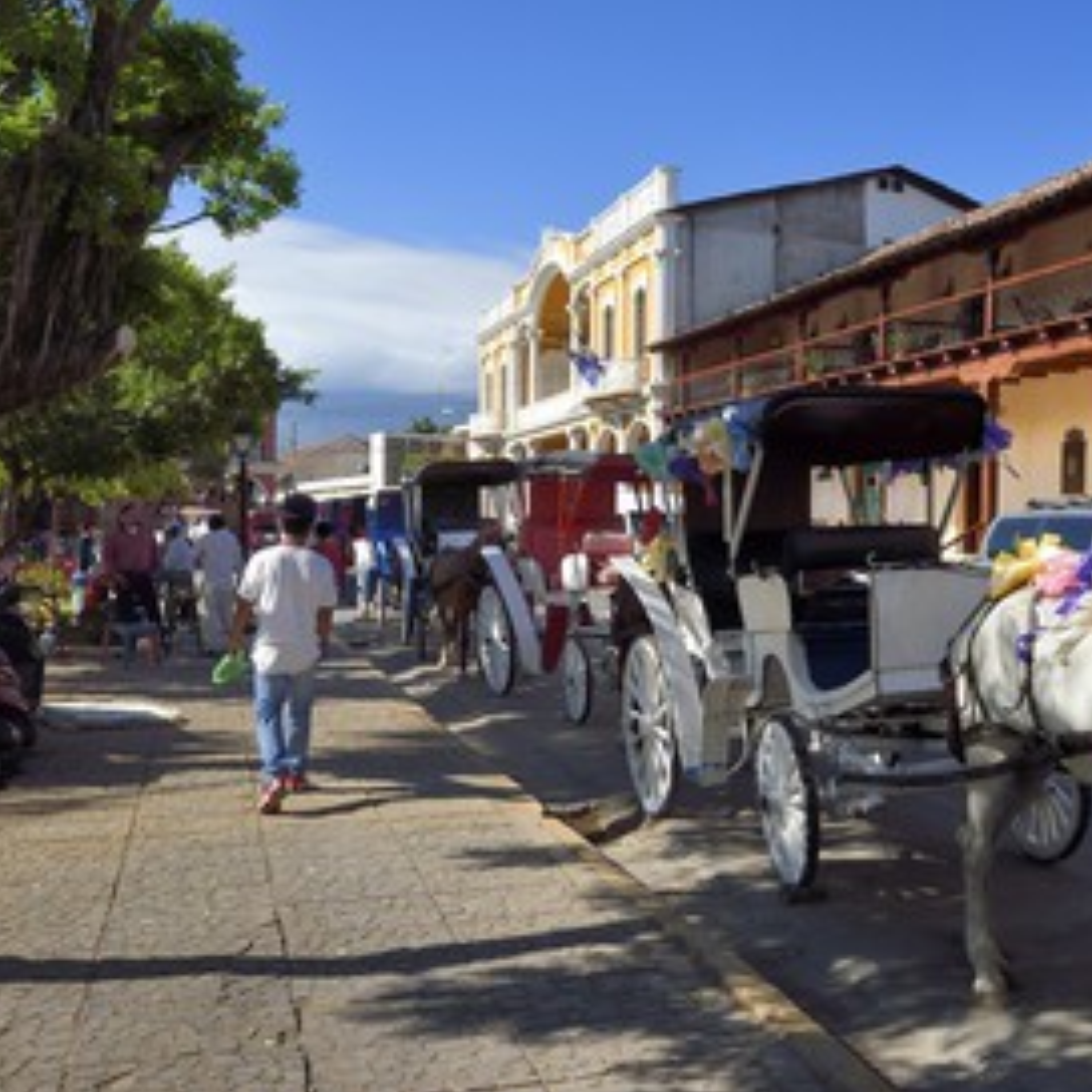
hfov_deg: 43.0
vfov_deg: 43.9
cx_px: 759
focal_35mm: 38
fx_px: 1356
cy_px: 554
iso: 400
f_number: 20
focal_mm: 29
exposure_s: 1/160
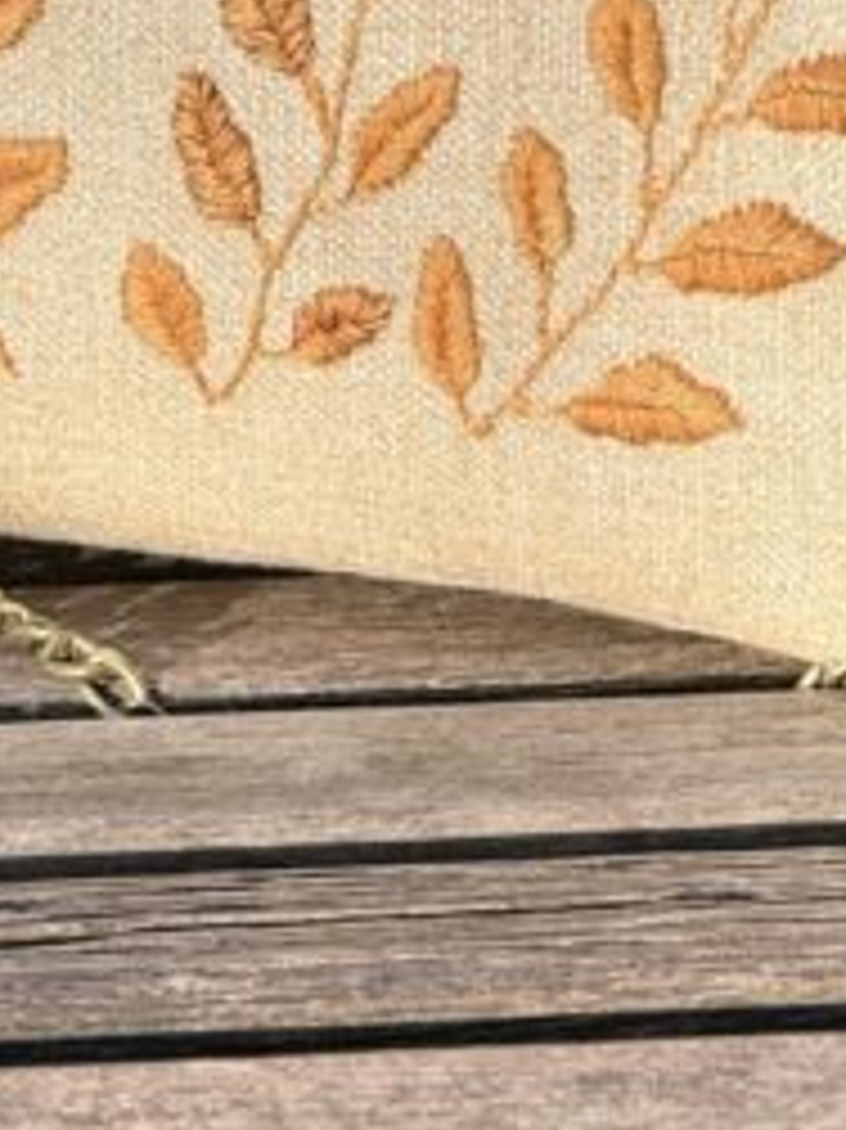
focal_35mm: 382
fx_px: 12458
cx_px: 302
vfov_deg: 5.2
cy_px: -410
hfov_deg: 3.9
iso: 50
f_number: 2.8
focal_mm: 15.66
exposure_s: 1/198
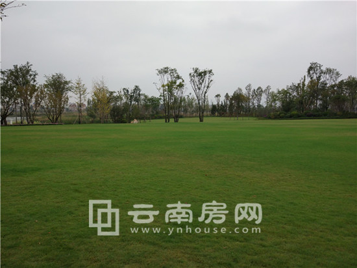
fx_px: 289
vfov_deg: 49.7
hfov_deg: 63.5
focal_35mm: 28
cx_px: 178
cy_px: 134
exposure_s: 1/449
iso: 100
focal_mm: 4.26
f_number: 2
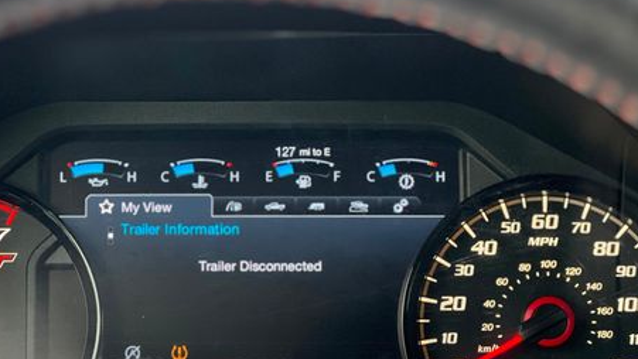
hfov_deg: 18.0
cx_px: 280
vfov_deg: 10.2
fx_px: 2014
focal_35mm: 119
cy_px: 273
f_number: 2.8
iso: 160
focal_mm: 9
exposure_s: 1/40
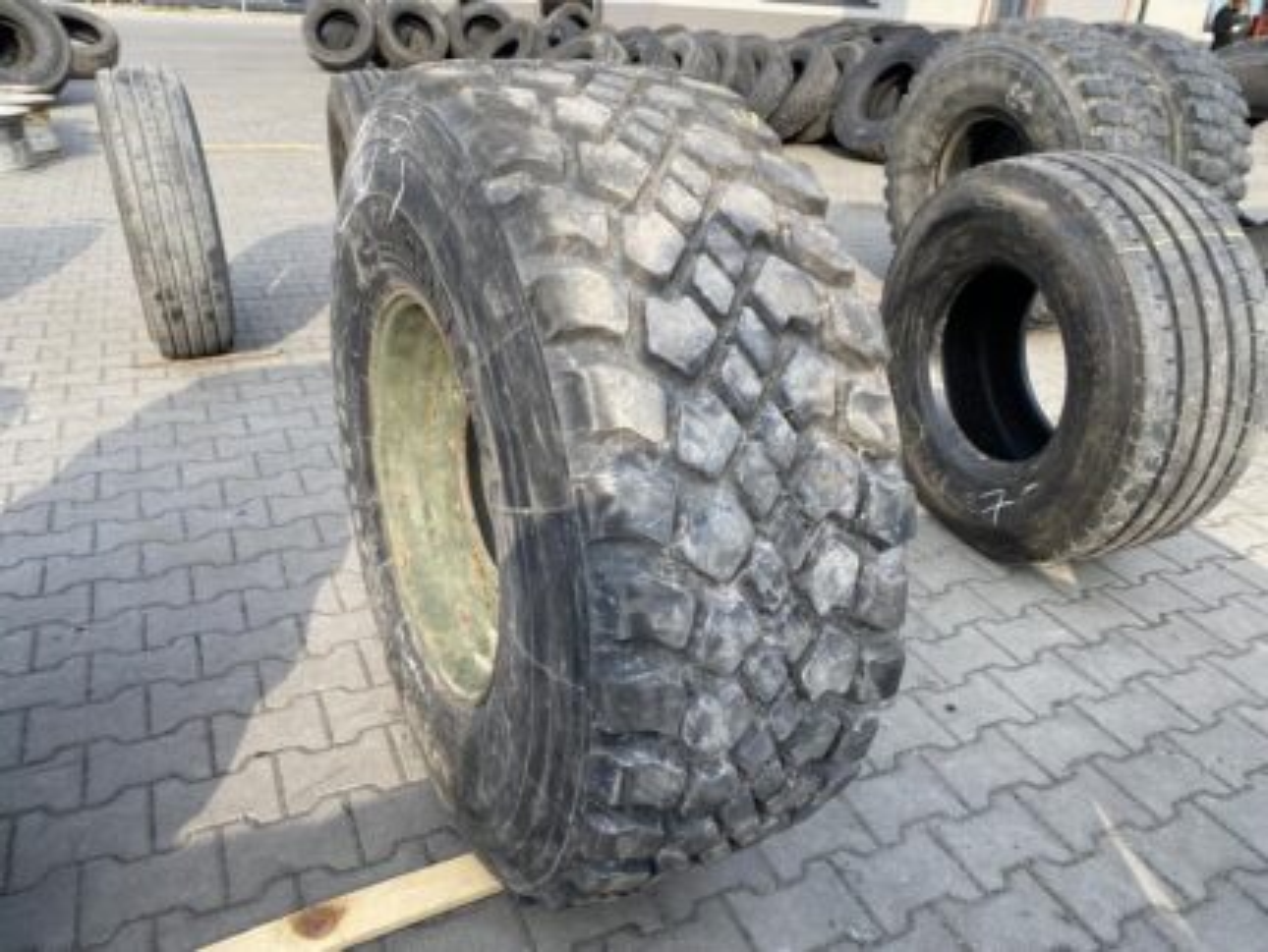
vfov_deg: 53.1
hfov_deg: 67.3
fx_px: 953
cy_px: 476
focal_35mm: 26
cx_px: 634
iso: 32
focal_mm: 4.25
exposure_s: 1/594
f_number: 1.8
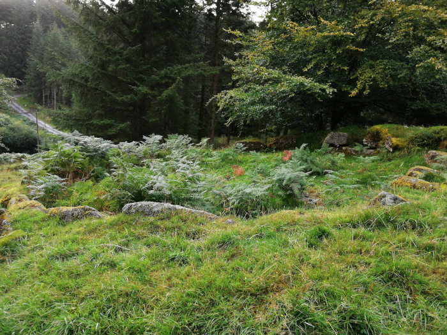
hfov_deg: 65.3
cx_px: 224
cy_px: 168
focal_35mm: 27
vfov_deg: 51.4
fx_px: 349
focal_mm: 3.95
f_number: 1.8
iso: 64
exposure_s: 1/50
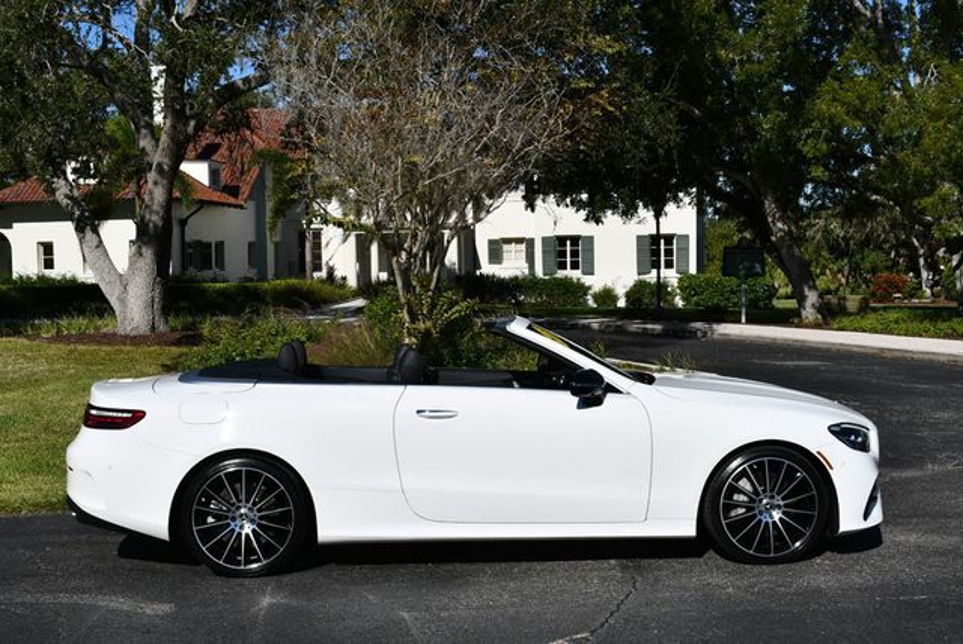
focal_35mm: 50
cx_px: 482
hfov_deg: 39.6
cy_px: 322
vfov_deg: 27.0
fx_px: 1339
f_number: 10
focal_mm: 25
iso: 100
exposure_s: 1/400
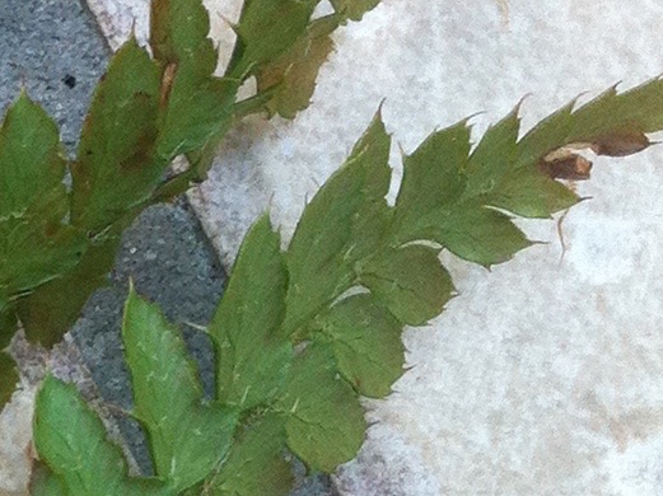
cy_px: 604
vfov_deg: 8.4
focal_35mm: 174
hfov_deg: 10.9
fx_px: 3330
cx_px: -356
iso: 80
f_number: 2.8
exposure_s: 1/134
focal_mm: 3.85
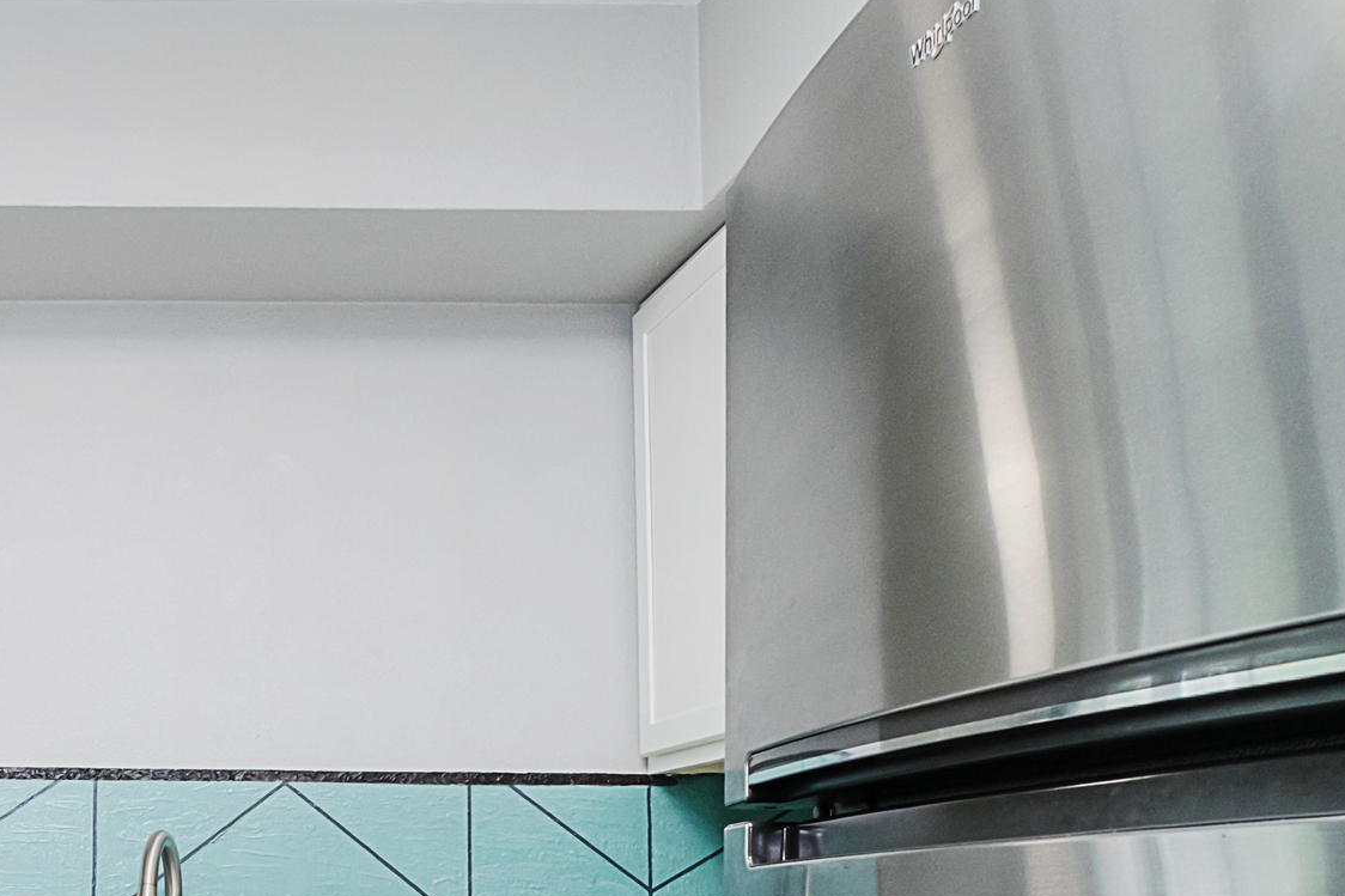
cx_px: -99
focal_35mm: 41
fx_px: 1531
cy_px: 912
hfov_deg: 39.6
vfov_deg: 30.2
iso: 500
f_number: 4
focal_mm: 10
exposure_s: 1/25
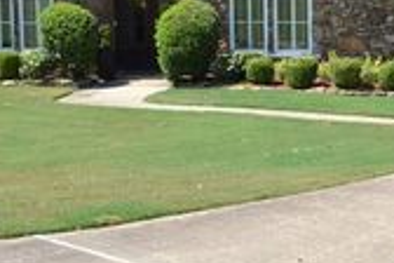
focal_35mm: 98
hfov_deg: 20.8
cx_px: 209
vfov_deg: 13.7
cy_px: -8
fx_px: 1072
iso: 100
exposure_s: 1/200
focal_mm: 22
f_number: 7.1
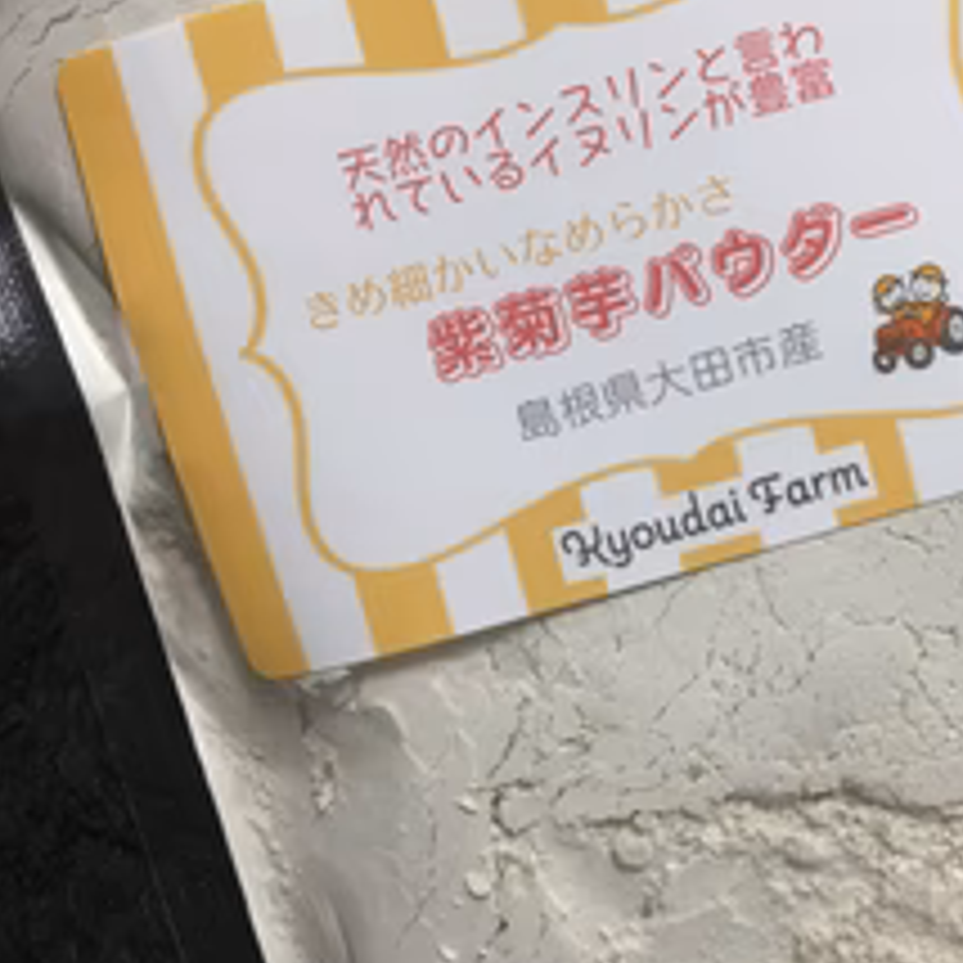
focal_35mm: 48
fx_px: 1511
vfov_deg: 35.2
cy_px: 382
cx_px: 670
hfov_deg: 34.9
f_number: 2.2
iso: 80
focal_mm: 4.15
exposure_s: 1/30
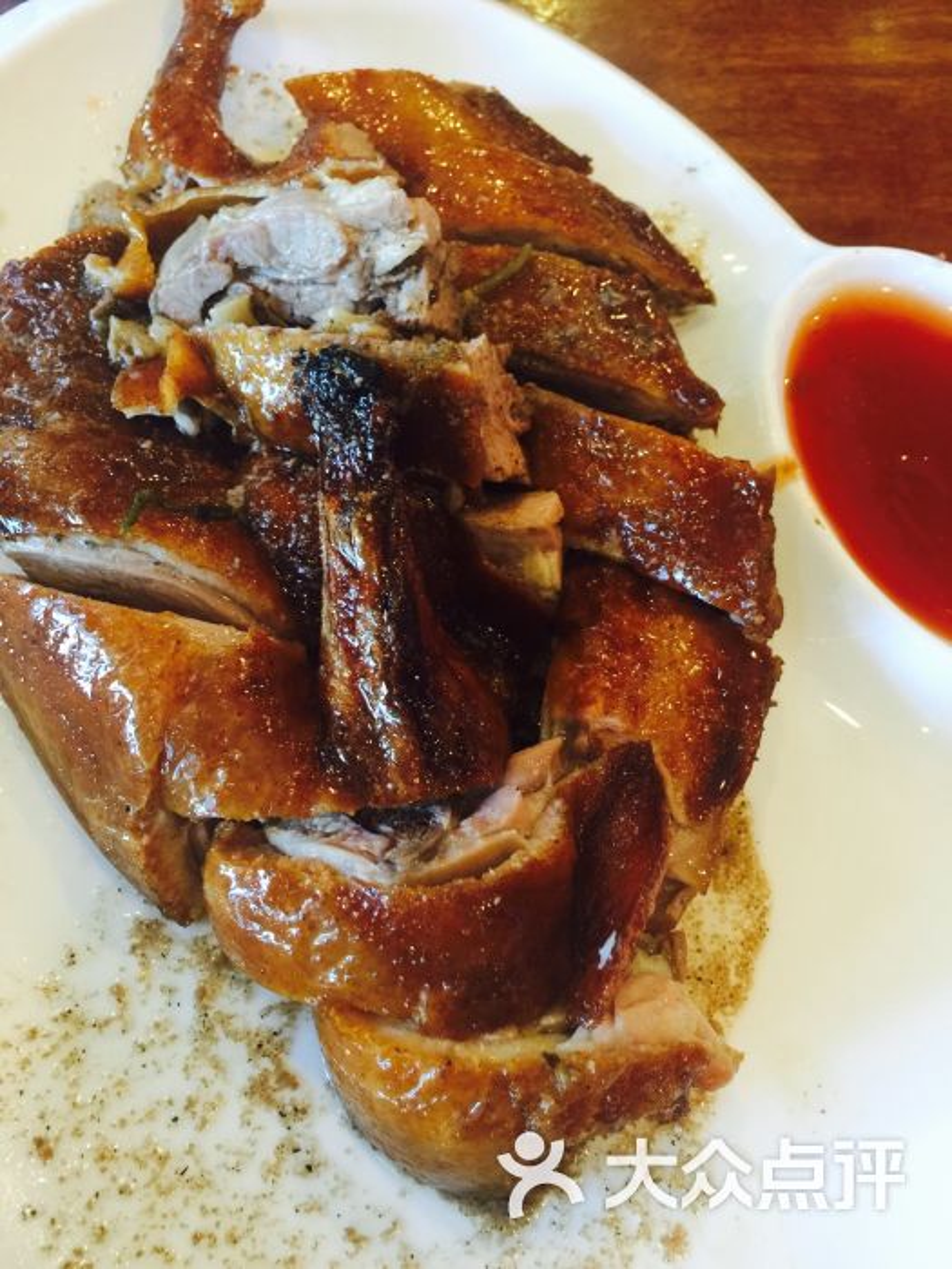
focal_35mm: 29
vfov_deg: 61.7
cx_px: 476
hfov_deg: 48.2
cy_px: 634
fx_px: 1063
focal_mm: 4.15
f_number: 2.2
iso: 64
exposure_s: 1/15
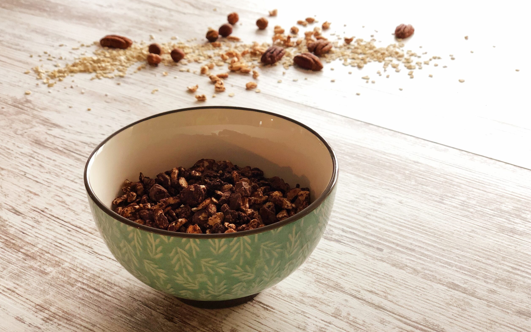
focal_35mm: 56
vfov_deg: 23.1
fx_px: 810
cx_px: 263
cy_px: 136
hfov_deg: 36.3
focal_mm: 6
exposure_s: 1/33
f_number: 2.4
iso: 125
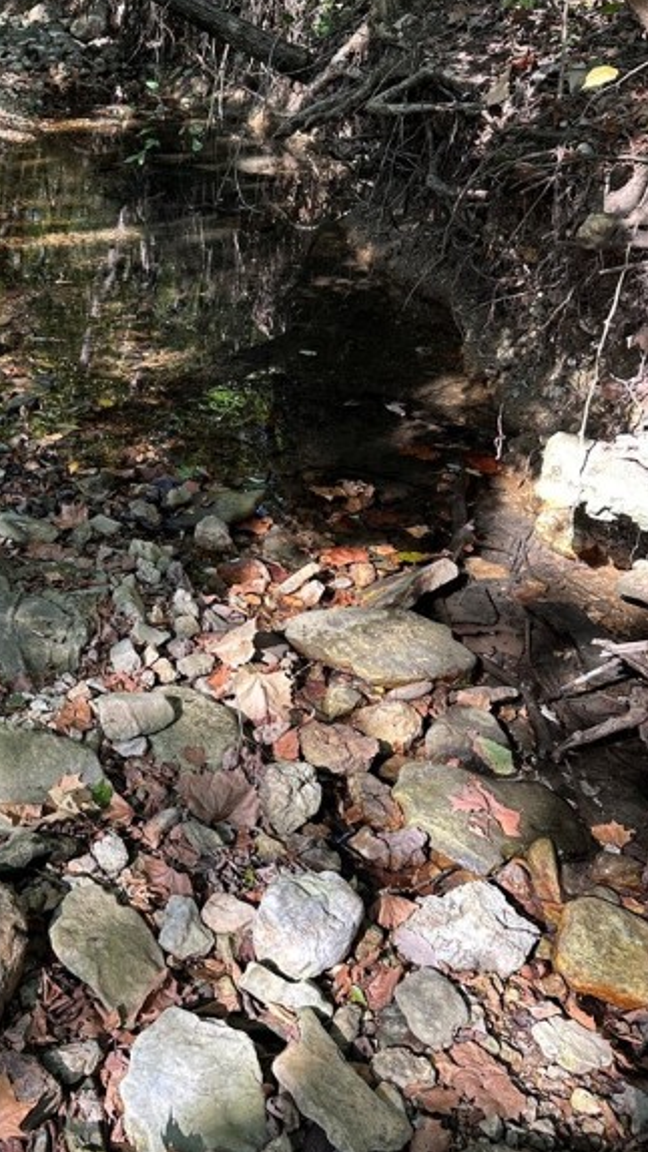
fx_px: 1069
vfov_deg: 56.5
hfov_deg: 32.9
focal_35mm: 35
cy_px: 528
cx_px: 142
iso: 64
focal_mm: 6.86
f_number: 1.78
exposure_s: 1/164
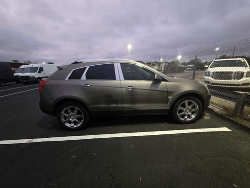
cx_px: 125
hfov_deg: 106.2
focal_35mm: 13
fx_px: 94
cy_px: 94
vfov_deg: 89.9
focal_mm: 2.2
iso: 1250
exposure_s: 1/60
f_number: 2.2
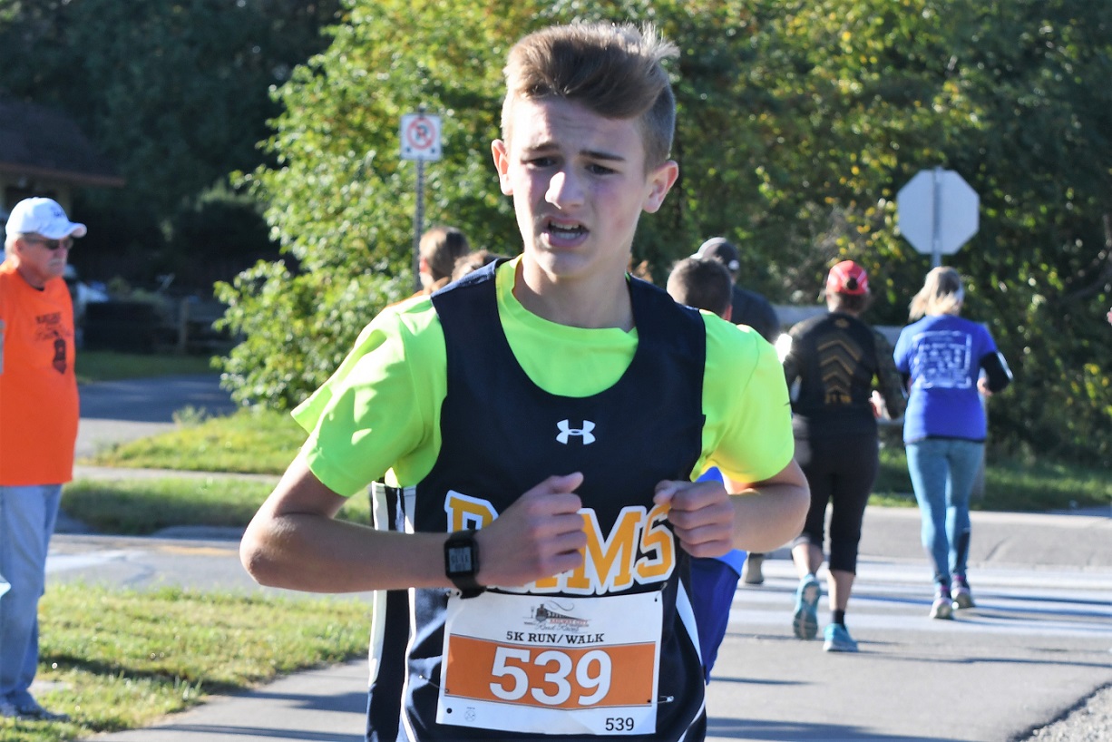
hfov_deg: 19.5
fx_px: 3244
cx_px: 556
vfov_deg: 13.0
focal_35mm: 105
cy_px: 371
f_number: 6.3
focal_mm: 70
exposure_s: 1/800
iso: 720
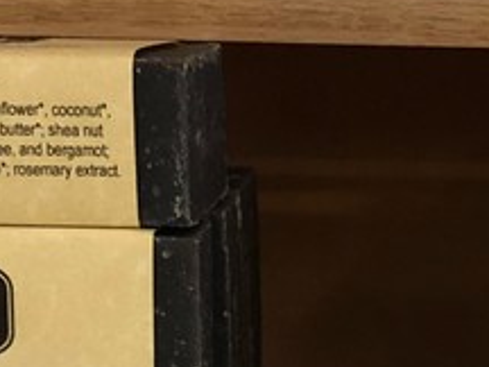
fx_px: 1879
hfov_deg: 14.7
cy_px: 510
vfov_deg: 10.8
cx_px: 426
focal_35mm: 133
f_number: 1.8
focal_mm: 3.99
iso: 100
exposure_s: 1/13
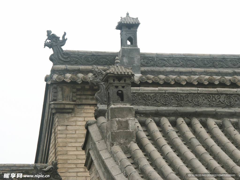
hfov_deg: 13.3
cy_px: 90
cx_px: 120
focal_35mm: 148
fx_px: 1026
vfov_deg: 10.0
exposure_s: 1/180
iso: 100
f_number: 5.6
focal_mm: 37.6
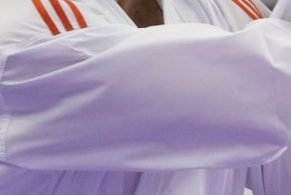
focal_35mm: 1149
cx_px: 791
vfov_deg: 1.2
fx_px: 9292
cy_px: 62
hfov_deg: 1.8
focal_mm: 200
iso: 3200
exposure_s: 1/1000
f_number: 2.8
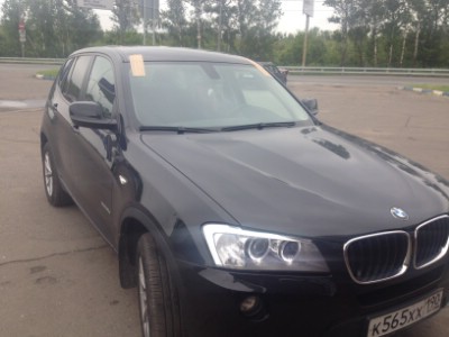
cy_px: 168
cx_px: 224
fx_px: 454
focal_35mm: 35
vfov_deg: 40.7
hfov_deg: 52.6
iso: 50
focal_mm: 4.28
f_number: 2.4
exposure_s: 1/300
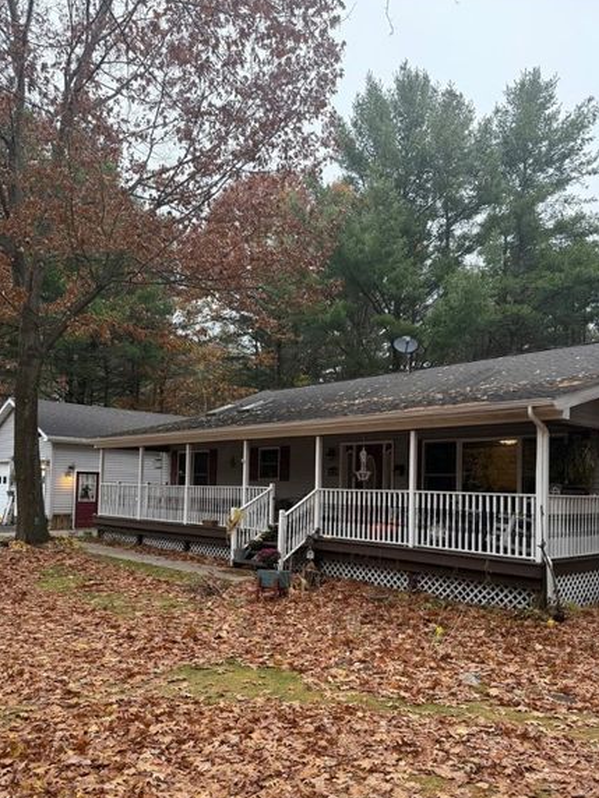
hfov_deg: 49.7
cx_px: 316
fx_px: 646
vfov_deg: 63.2
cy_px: 456
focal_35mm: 28
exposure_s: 1/232
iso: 160
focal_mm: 6.76
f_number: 1.78
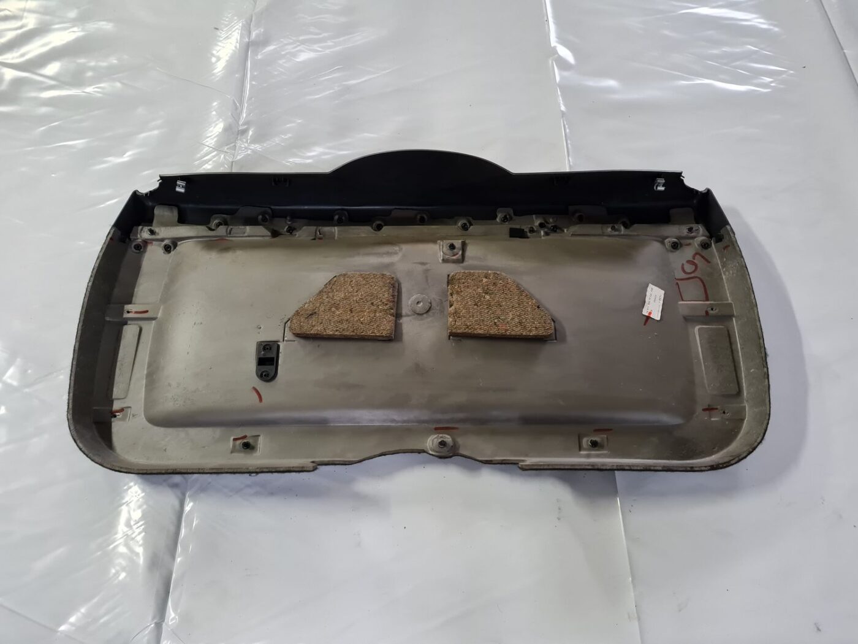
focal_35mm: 26
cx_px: 429
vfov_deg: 53.1
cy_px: 322
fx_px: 644
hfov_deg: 67.3
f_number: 1.8
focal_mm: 5.4
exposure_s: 1/50
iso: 800
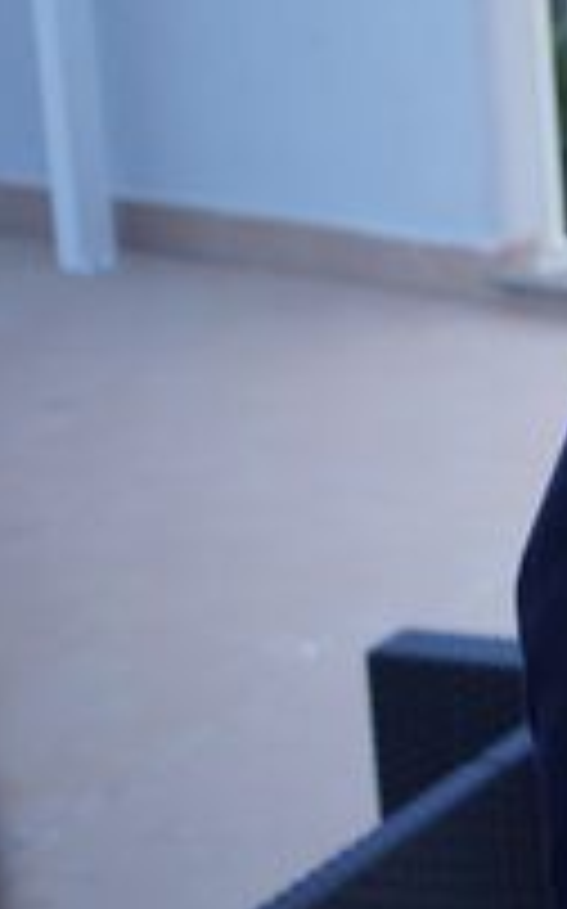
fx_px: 2798
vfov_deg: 18.3
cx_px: 1390
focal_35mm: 113
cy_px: 155
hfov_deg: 10.0
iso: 1000
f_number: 3.2
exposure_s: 1/100
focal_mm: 35
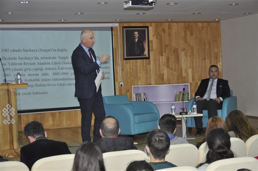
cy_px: 86
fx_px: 483
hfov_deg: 29.9
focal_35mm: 68
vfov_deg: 20.1
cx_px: 129
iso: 800
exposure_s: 1/60
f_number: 4.8
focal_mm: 45
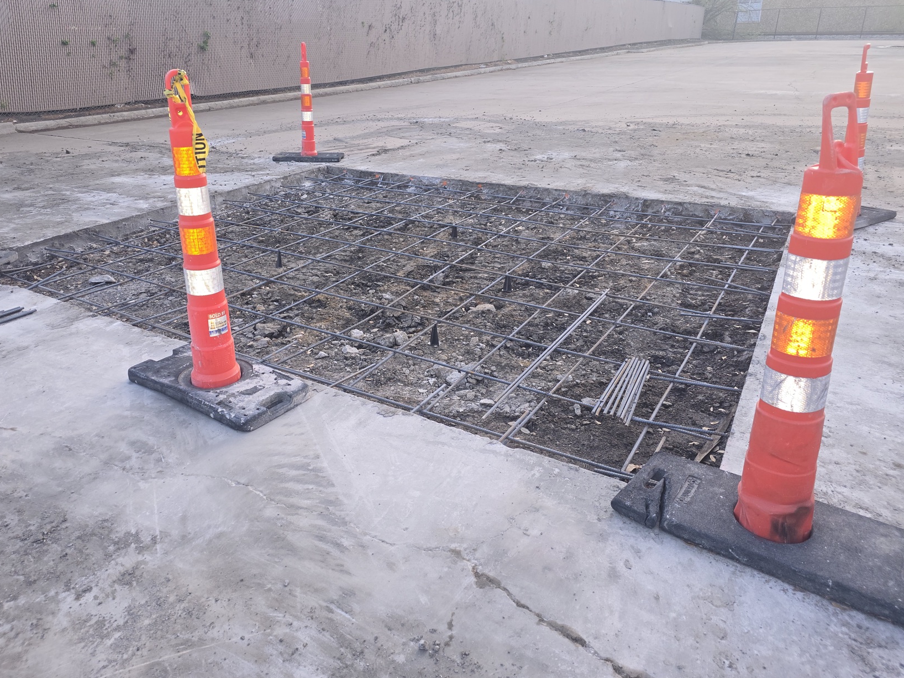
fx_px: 705
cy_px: 293
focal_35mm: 27
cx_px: 409
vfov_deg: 51.2
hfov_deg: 65.2
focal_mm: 6.3
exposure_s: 1/60
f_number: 1.7
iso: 32
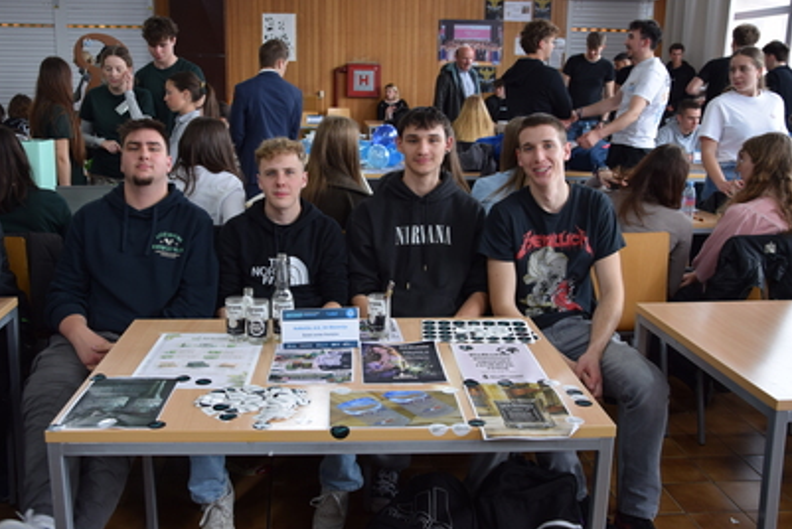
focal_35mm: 37
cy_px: 243
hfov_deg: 51.8
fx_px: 815
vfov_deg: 36.0
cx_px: 367
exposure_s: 1/80
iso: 400
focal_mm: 22
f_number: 4.5
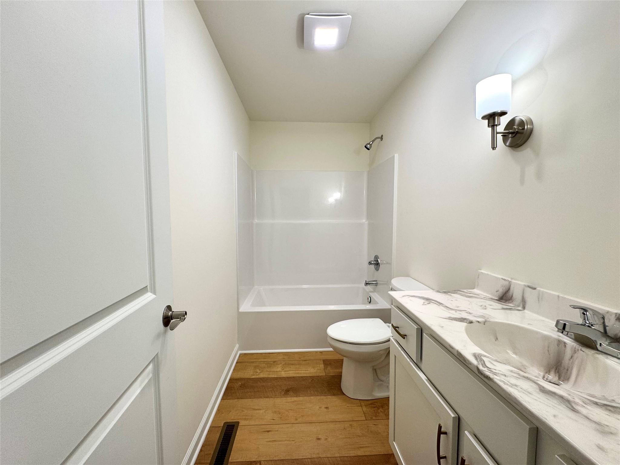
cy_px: 232
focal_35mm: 14
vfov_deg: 85.7
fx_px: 251
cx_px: 310
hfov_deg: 102.1
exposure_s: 1/120
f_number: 2.2
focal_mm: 2.22
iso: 64
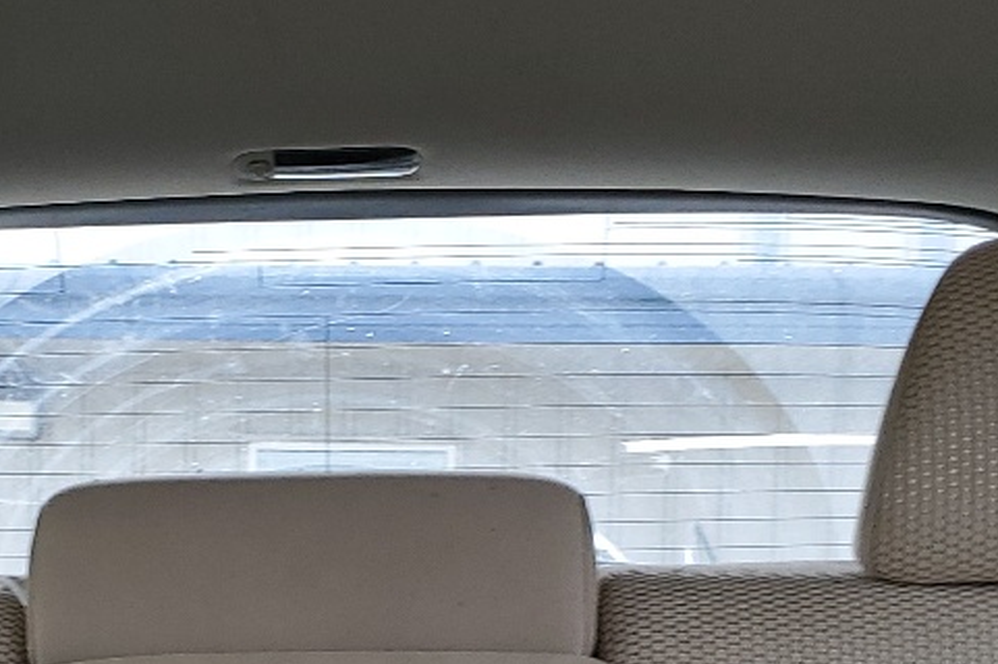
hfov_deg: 22.2
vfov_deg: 14.6
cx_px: 145
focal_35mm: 90
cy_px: 824
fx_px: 2493
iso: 50
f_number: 1.5
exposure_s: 1/147
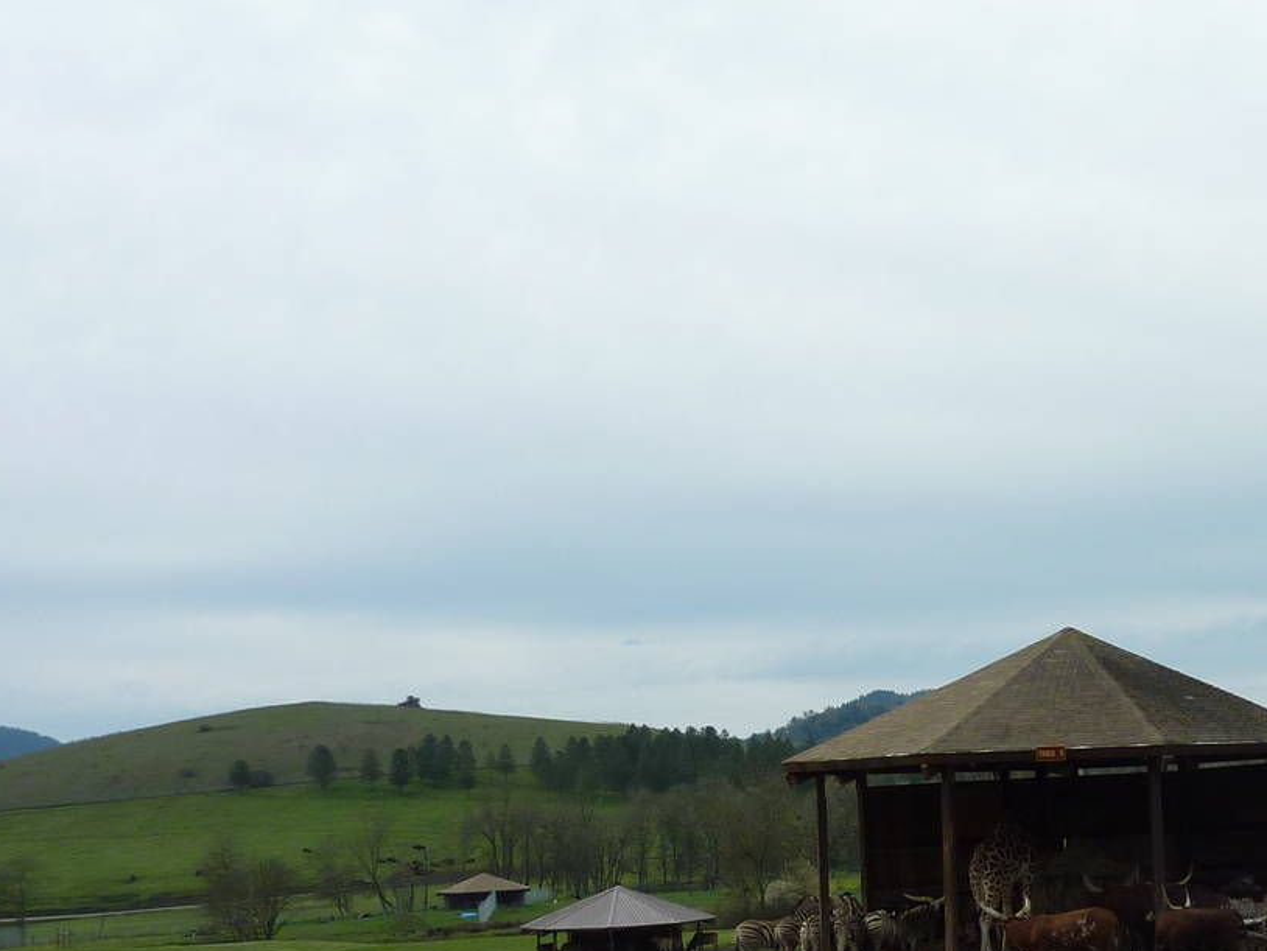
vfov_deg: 25.4
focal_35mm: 57
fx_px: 2087
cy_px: 685
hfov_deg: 31.5
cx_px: 1230
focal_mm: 4.7
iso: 80
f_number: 4
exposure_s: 1/800
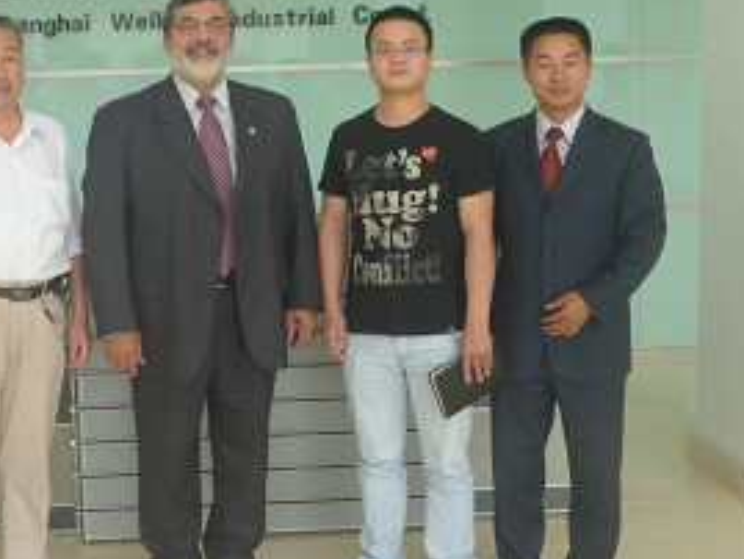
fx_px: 1312
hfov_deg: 31.2
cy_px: 252
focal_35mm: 61
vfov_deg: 24.0
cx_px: 207
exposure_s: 1/60
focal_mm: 7.4
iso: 80
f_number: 4.2
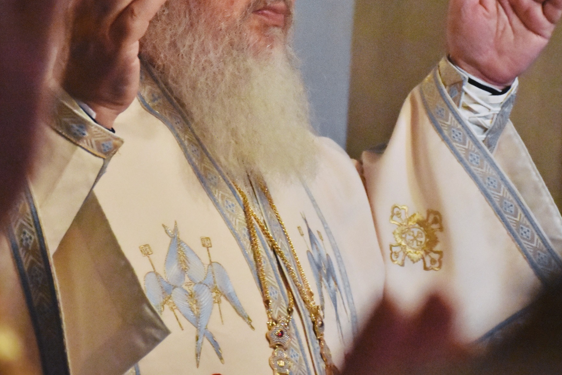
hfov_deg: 11.4
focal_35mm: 181
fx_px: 2825
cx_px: 258
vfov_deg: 7.6
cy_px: 62
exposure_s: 1/160
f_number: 5.6
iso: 6400
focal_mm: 70
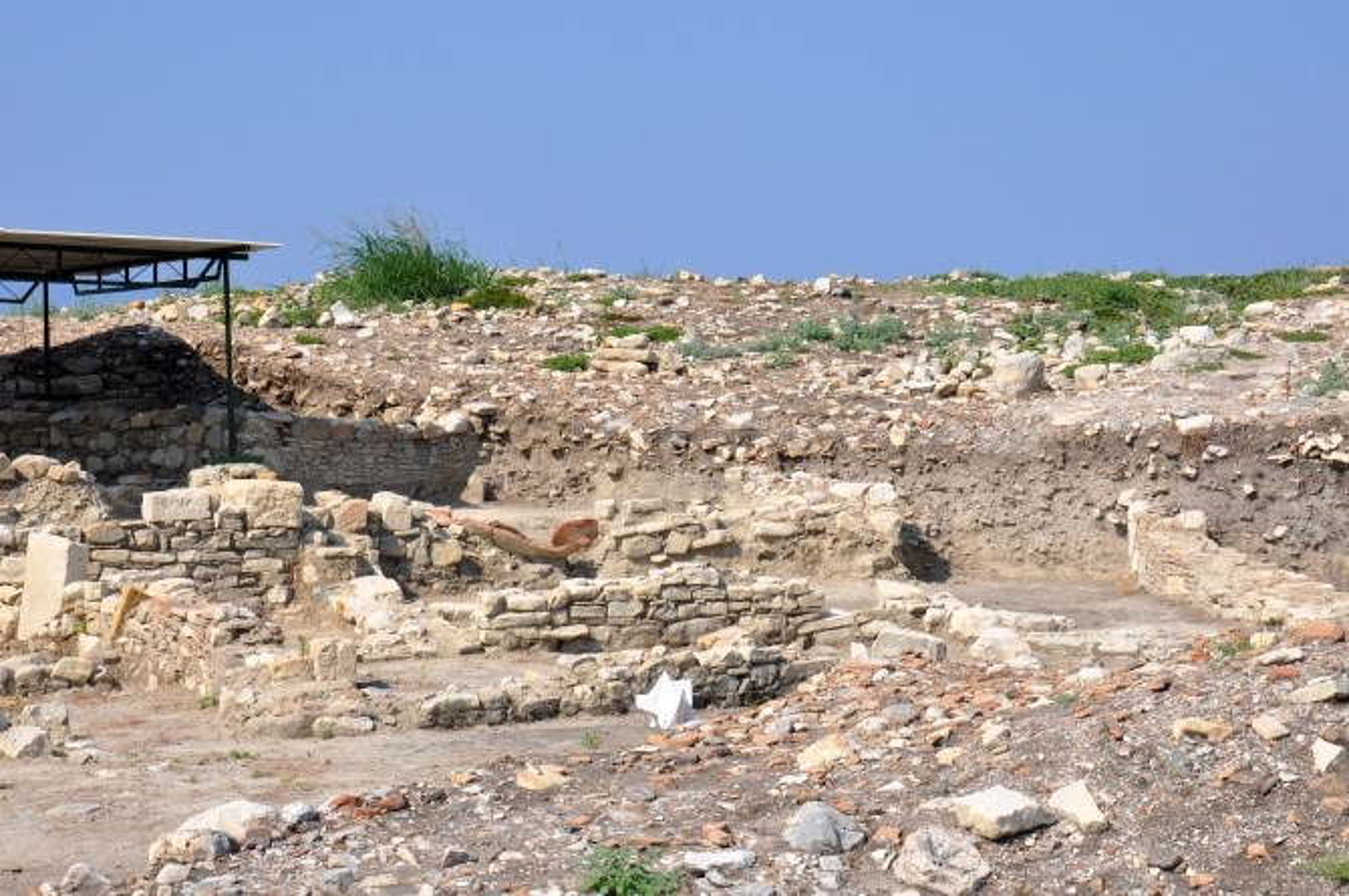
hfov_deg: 26.0
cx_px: 674
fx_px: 2919
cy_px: 448
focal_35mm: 78
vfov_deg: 17.4
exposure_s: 1/200
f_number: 14
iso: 200
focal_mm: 52
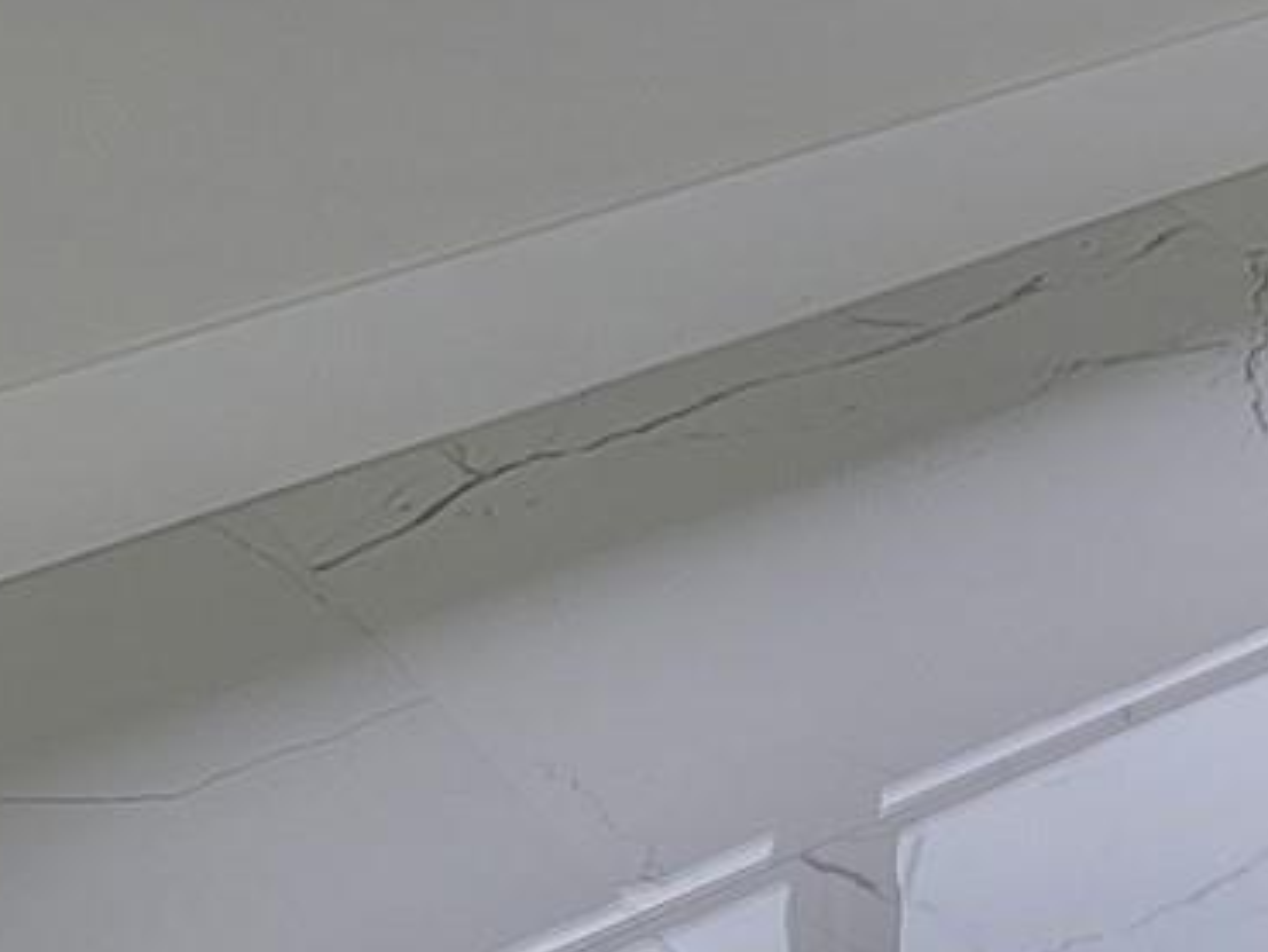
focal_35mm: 104
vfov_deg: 12.8
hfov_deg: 17.4
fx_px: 3811
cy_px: -832
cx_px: 1763
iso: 100
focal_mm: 6.7
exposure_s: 1/120
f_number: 1.8
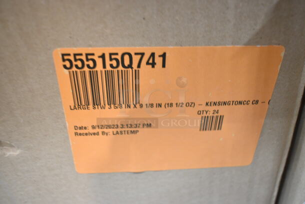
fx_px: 293
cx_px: 152
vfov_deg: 38.4
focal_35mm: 34
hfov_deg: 55.1
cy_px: 102
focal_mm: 23
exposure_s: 1/40
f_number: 3.8
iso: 800
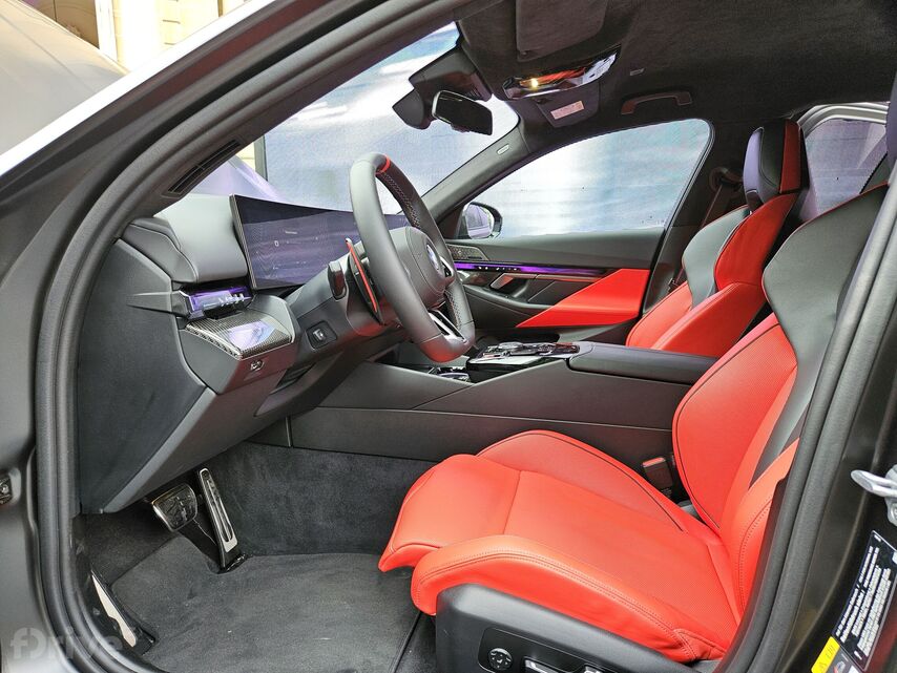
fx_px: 596
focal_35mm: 23
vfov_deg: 58.9
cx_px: 448
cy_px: 336
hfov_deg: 73.9
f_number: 1.8
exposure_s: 1/60
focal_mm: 5.4
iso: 50
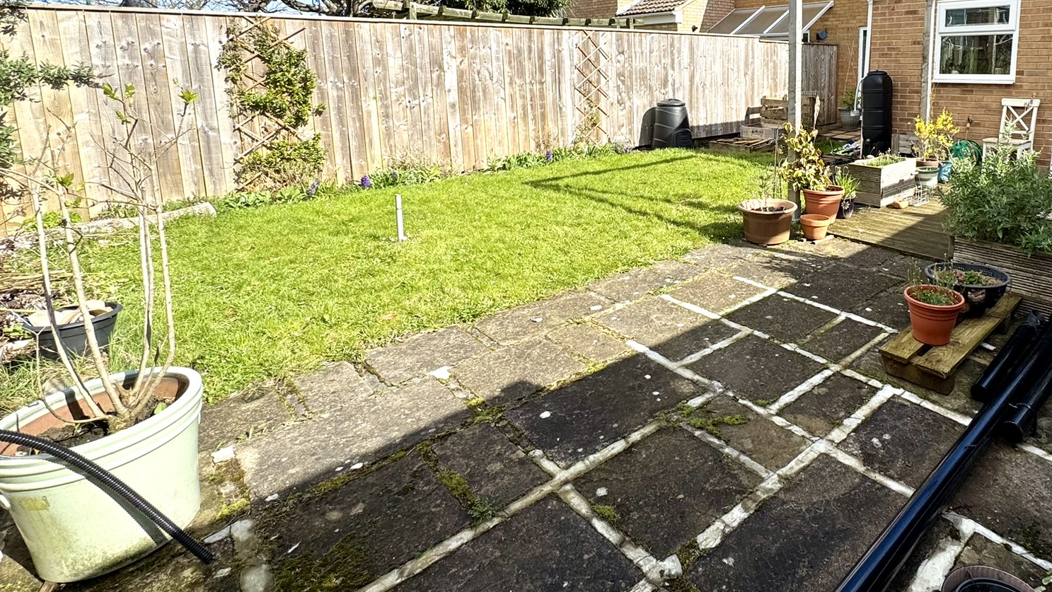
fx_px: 586
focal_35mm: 21
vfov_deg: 51.5
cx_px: 712
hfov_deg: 80.7
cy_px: 153
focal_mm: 2.22
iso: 50
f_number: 2.2
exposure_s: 1/1126
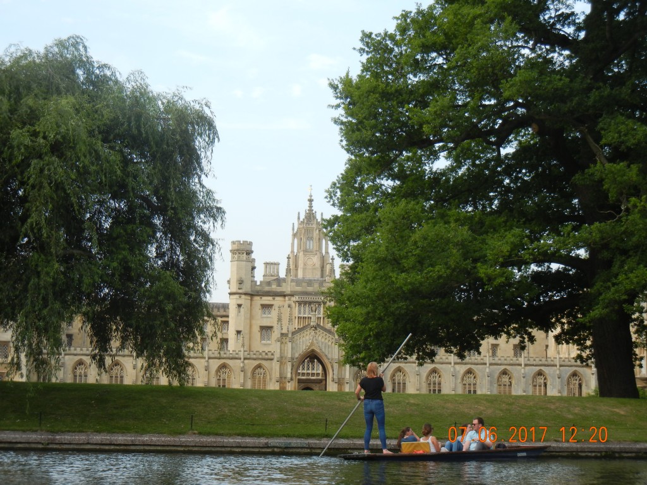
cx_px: 324
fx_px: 1271
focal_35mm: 68
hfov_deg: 28.6
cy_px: 242
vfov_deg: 21.6
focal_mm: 12.2
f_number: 4.1
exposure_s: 1/280
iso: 160
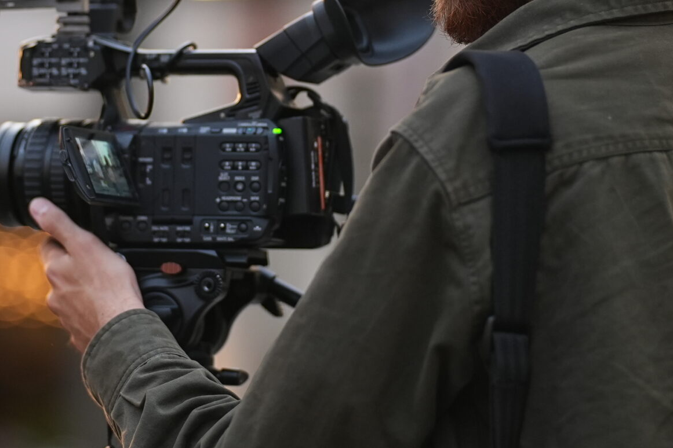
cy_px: 142
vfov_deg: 5.6
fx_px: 4617
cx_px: 185
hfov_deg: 8.3
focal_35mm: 247
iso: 500
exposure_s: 1/160
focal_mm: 75
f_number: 1.2
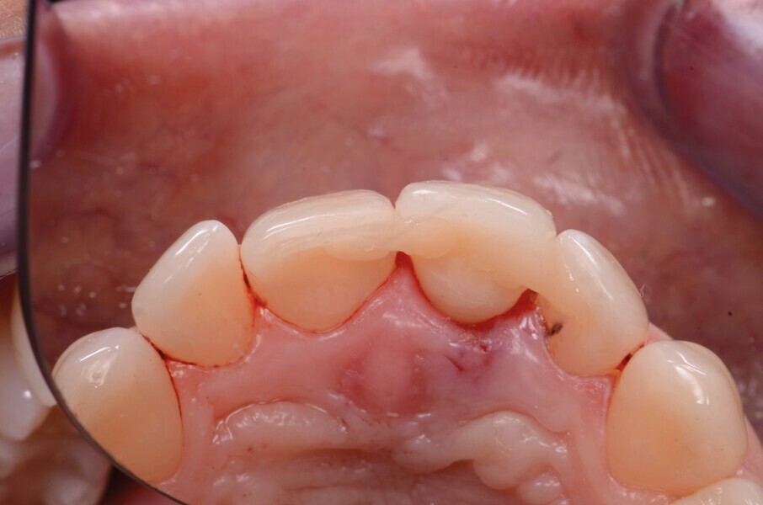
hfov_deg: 13.1
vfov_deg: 8.7
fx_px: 3331
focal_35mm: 158
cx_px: 382
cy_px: 252
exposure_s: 1/100
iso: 200
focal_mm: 105
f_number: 22
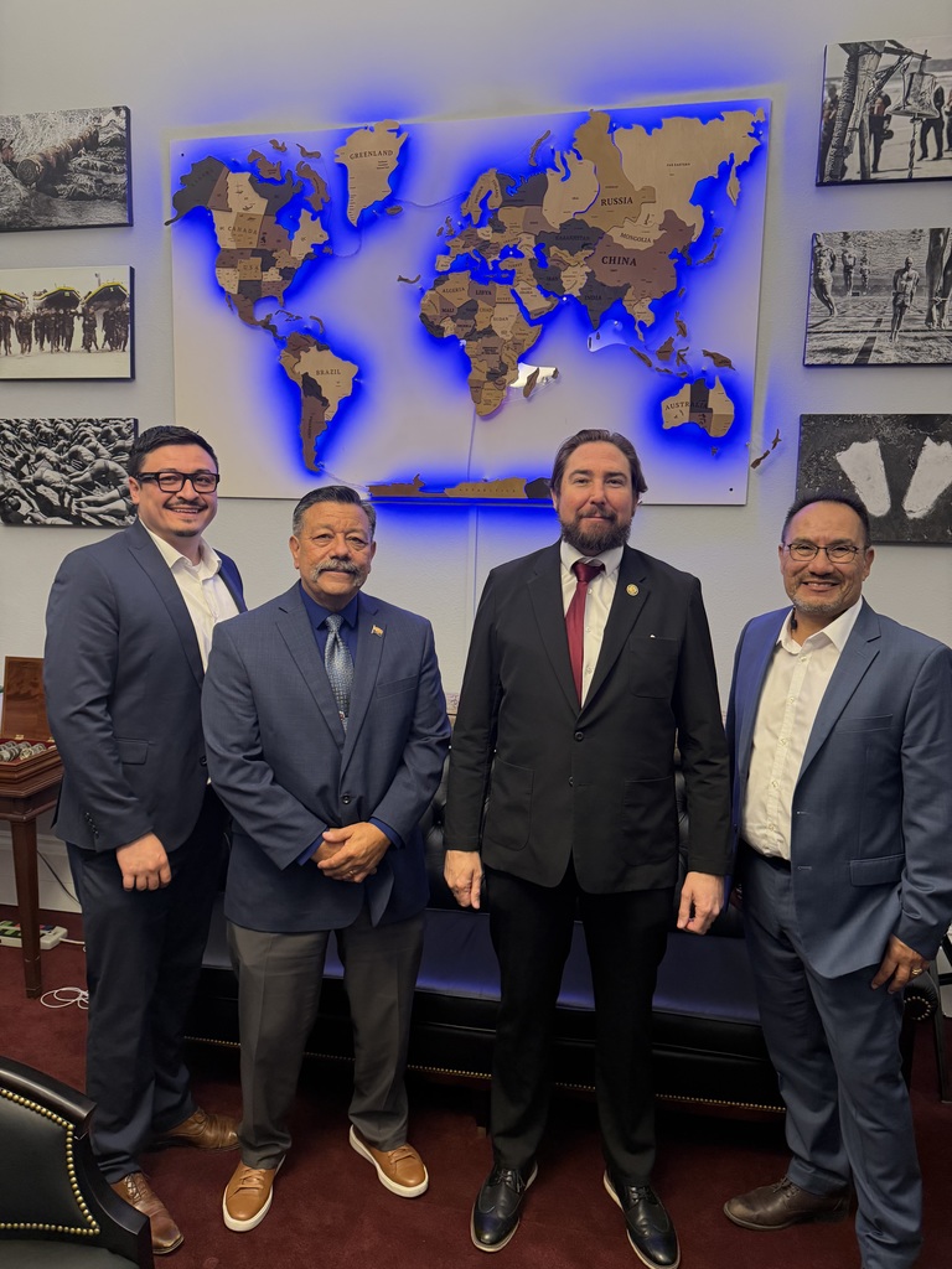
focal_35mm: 24
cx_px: 476
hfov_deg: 56.8
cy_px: 634
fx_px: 880
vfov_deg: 71.6
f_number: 1.78
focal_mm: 6.76
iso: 320
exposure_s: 1/60
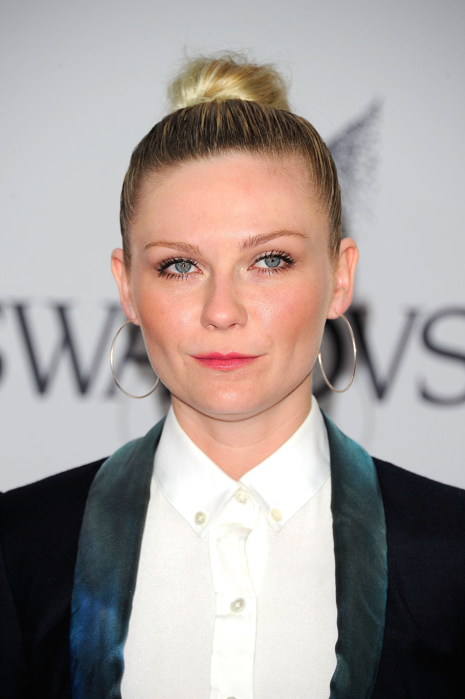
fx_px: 5819
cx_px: 232
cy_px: 350
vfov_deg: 6.9
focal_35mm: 300
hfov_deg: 4.6
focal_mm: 300
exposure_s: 1/250
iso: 500
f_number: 7.1
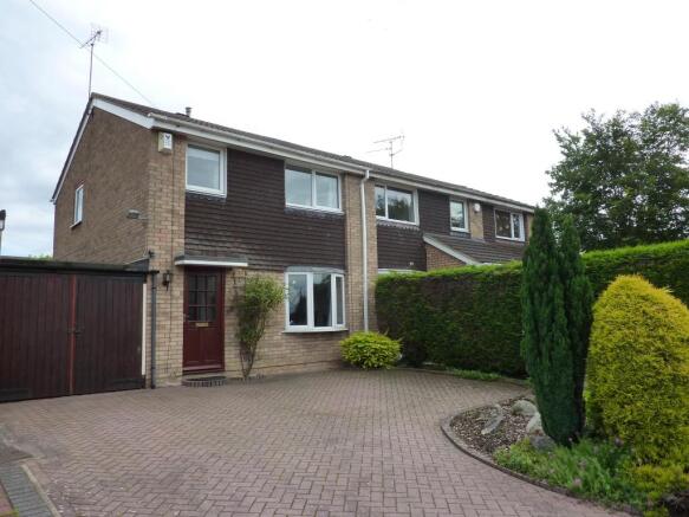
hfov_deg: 69.4
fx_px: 497
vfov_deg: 54.9
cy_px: 258
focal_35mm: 25
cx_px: 344
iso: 125
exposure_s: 1/400
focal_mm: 4.1
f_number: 4.5
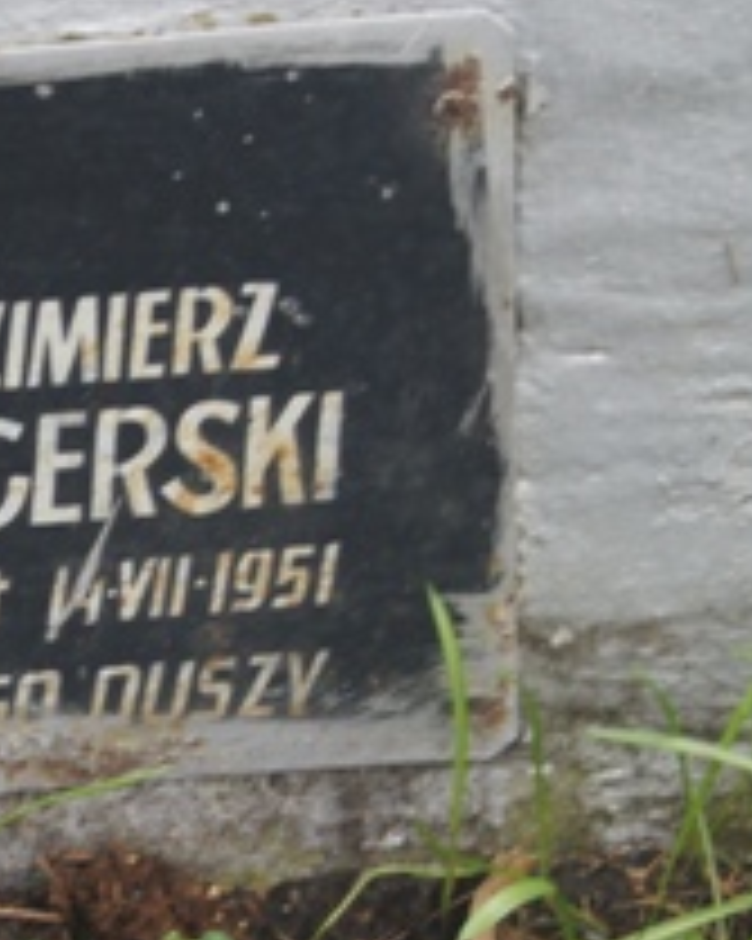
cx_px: -207
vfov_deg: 8.1
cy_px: 630
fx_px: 6610
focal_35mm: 237
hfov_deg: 6.5
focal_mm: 55
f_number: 5.6
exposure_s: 1/100
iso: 320
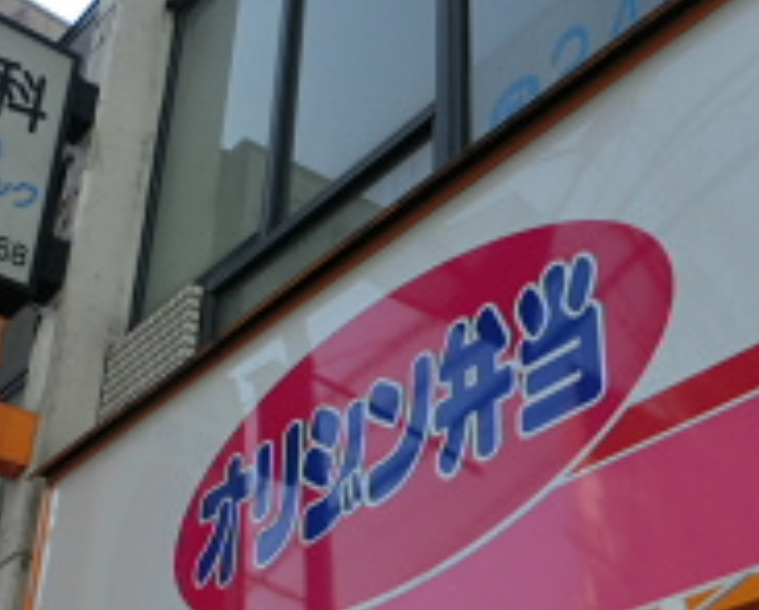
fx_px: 1237
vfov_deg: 27.6
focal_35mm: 55
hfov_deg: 33.7
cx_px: 527
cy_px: 371
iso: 80
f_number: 3
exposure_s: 1/800
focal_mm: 4.24
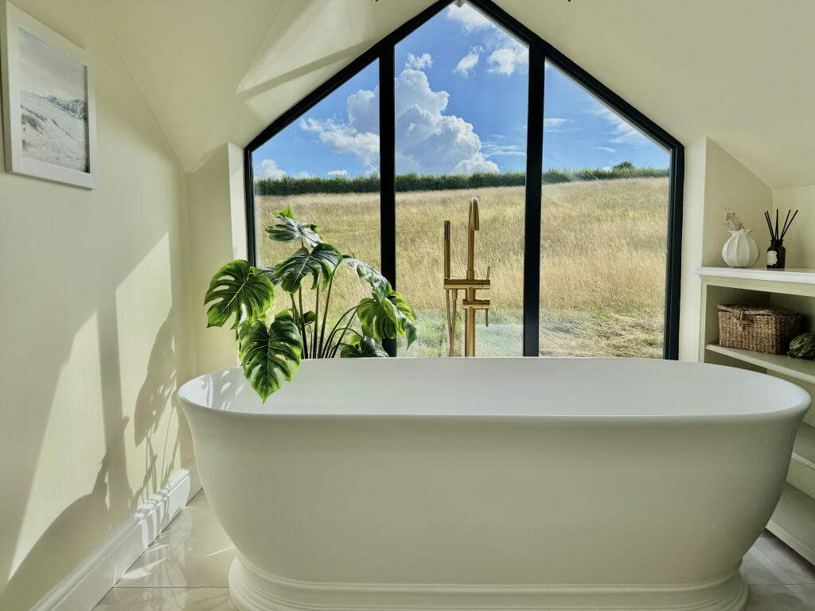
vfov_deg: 56.8
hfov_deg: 71.6
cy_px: 306
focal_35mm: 24
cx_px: 408
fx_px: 565
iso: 80
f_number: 1.78
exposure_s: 1/2833
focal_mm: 6.76
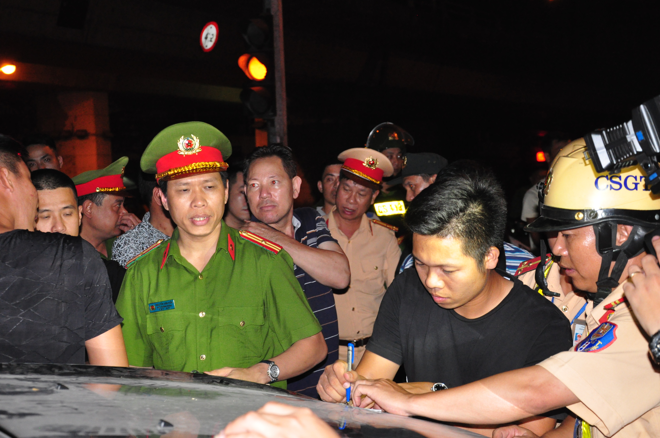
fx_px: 1318
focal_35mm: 72
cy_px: 219
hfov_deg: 28.1
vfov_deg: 18.9
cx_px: 330
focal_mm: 48
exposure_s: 1/60
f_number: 4.8
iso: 1600
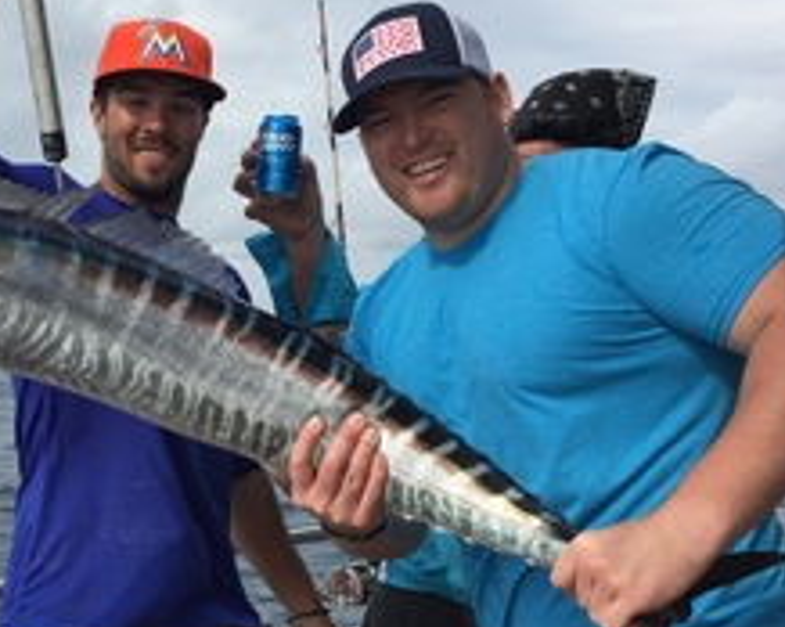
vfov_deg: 29.1
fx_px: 1207
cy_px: 321
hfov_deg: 35.2
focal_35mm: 52
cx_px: 187
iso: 32
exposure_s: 1/1883
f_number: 2.2
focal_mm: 4.15
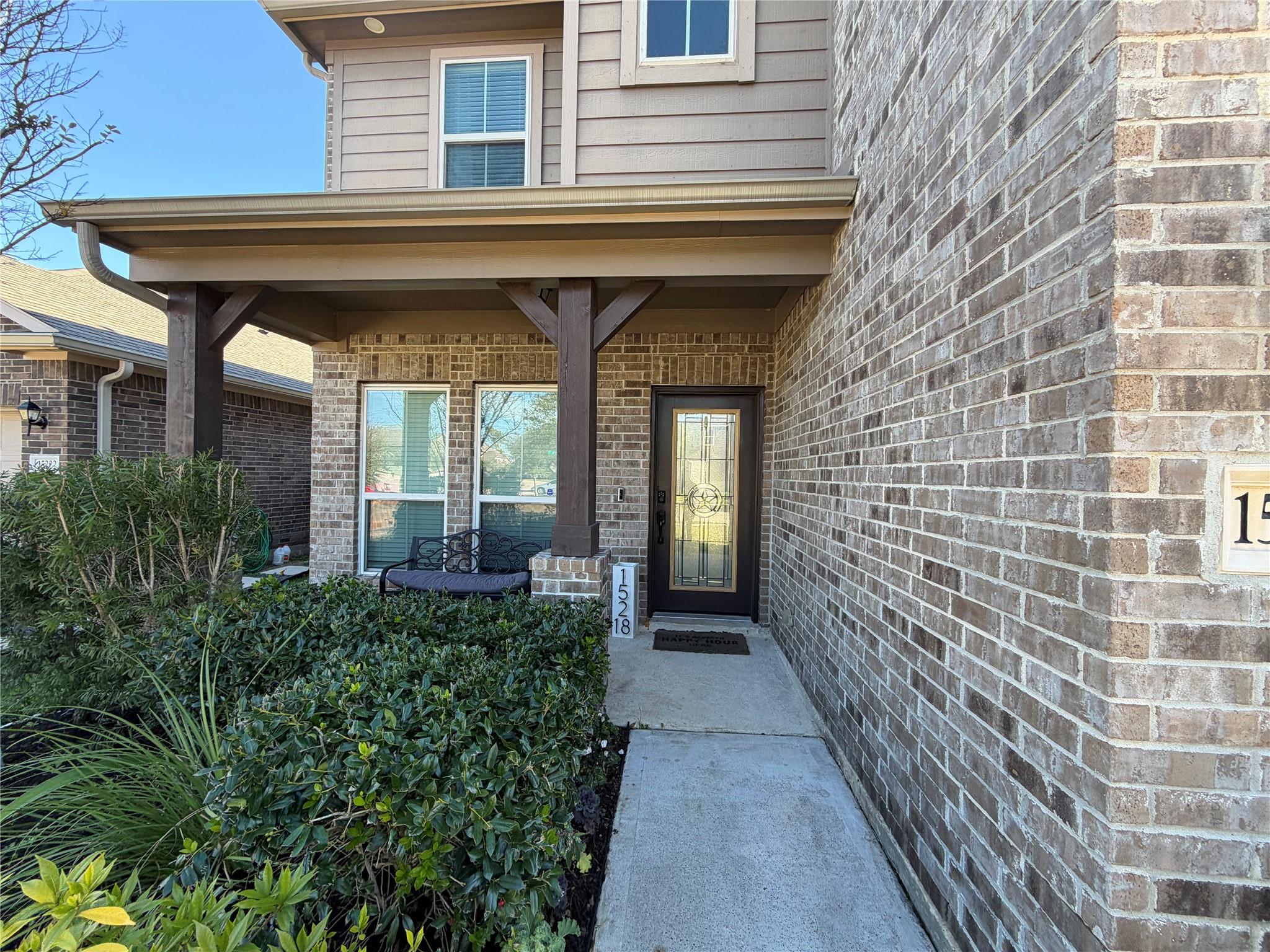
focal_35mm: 14
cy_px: 476
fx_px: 514
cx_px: 635
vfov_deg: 85.7
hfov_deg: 102.1
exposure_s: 1/135
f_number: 2.2
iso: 50
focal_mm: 2.22
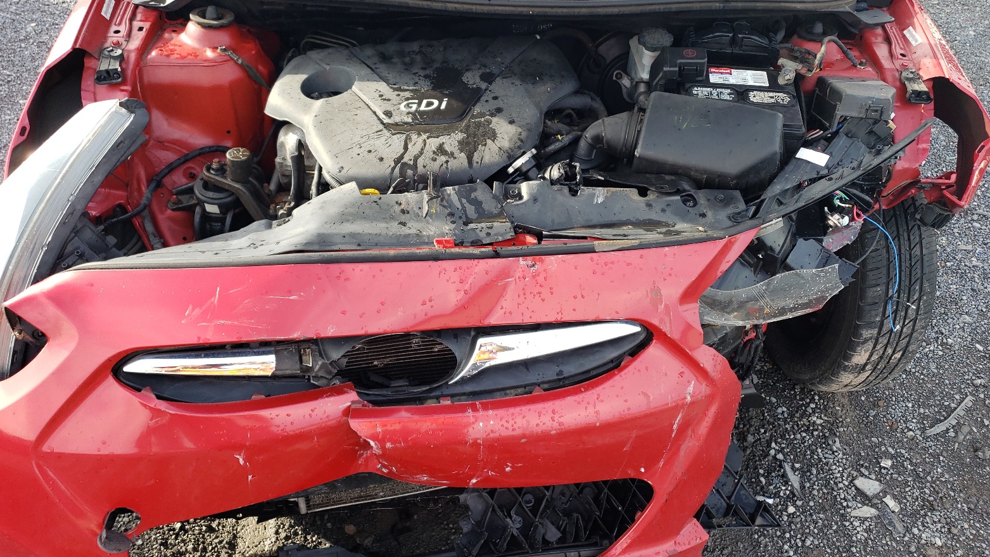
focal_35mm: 29
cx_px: 500
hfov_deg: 66.1
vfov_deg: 40.1
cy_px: 247
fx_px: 761
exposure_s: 1/400
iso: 50
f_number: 1.5
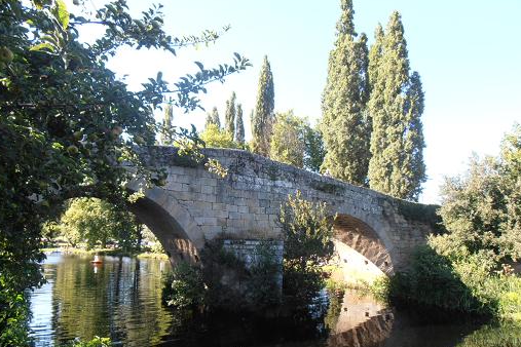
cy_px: 196
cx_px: 262
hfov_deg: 69.4
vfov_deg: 49.4
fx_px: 376
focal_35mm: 26
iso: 125
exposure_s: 1/250
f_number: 3
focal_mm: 4.2
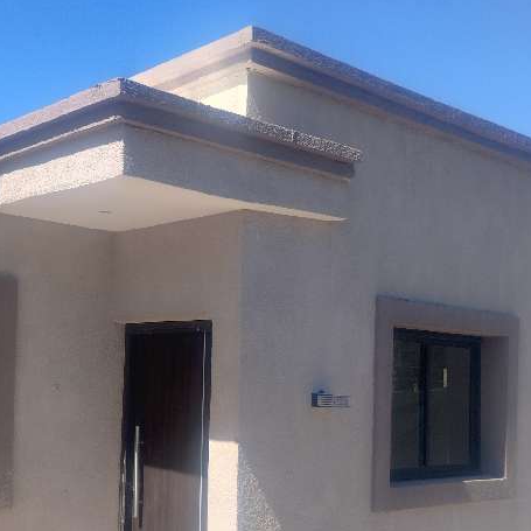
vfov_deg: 34.4
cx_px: 110
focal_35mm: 49
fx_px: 850
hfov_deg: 33.7
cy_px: 351
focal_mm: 4.27
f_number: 1.8
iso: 100
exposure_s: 1/560
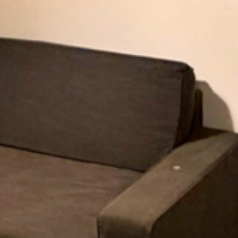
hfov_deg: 18.6
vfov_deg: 18.2
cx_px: 165
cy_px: -6
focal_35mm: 93
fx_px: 723
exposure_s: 1/50
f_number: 2.2
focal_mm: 2.22
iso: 640
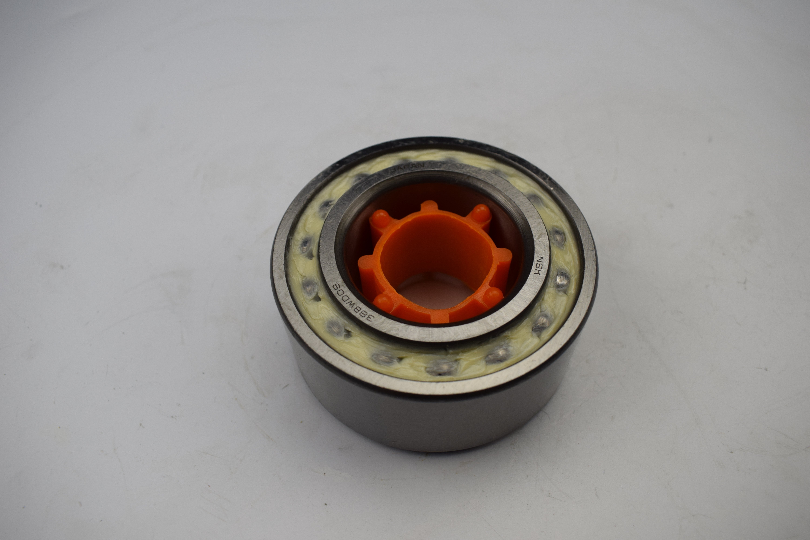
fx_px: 607
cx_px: 405
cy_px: 270
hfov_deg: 67.4
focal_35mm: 27
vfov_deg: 47.9
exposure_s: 1/160
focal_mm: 18
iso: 400
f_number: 6.3
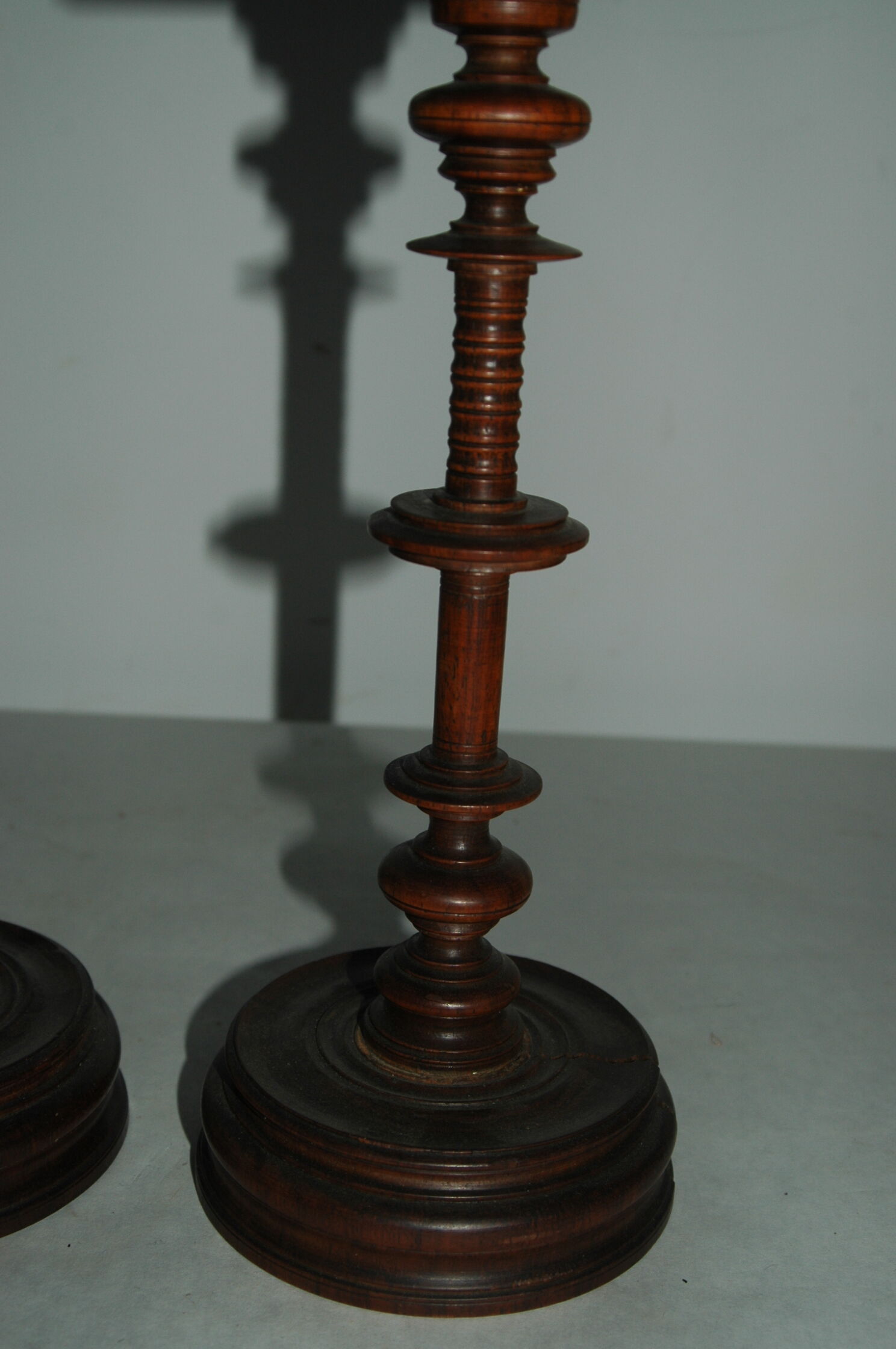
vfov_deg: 38.9
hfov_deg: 26.4
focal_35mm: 51
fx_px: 1909
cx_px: 448
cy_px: 674
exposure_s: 1/125
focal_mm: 34
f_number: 5.6
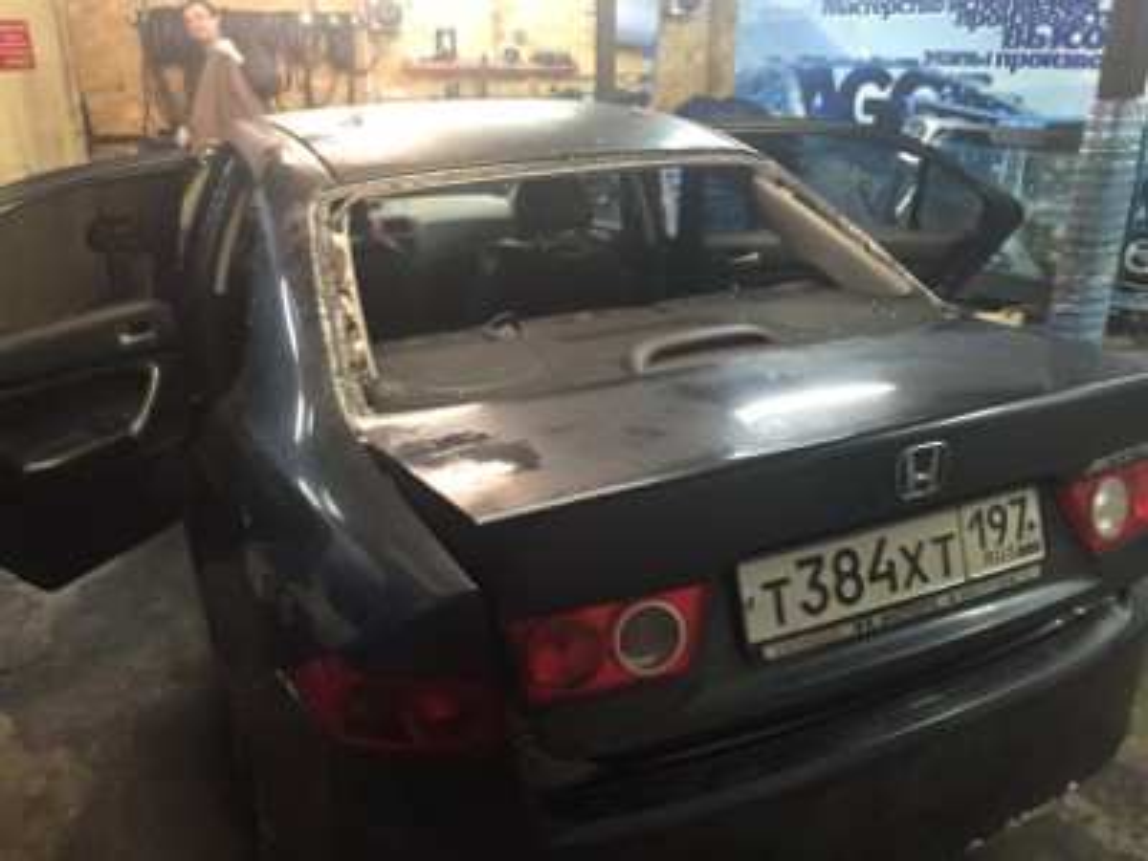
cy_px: 430
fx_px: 962
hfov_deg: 61.7
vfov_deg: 48.2
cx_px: 574
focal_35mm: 29
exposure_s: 1/17
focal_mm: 4.15
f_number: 2.2
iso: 250
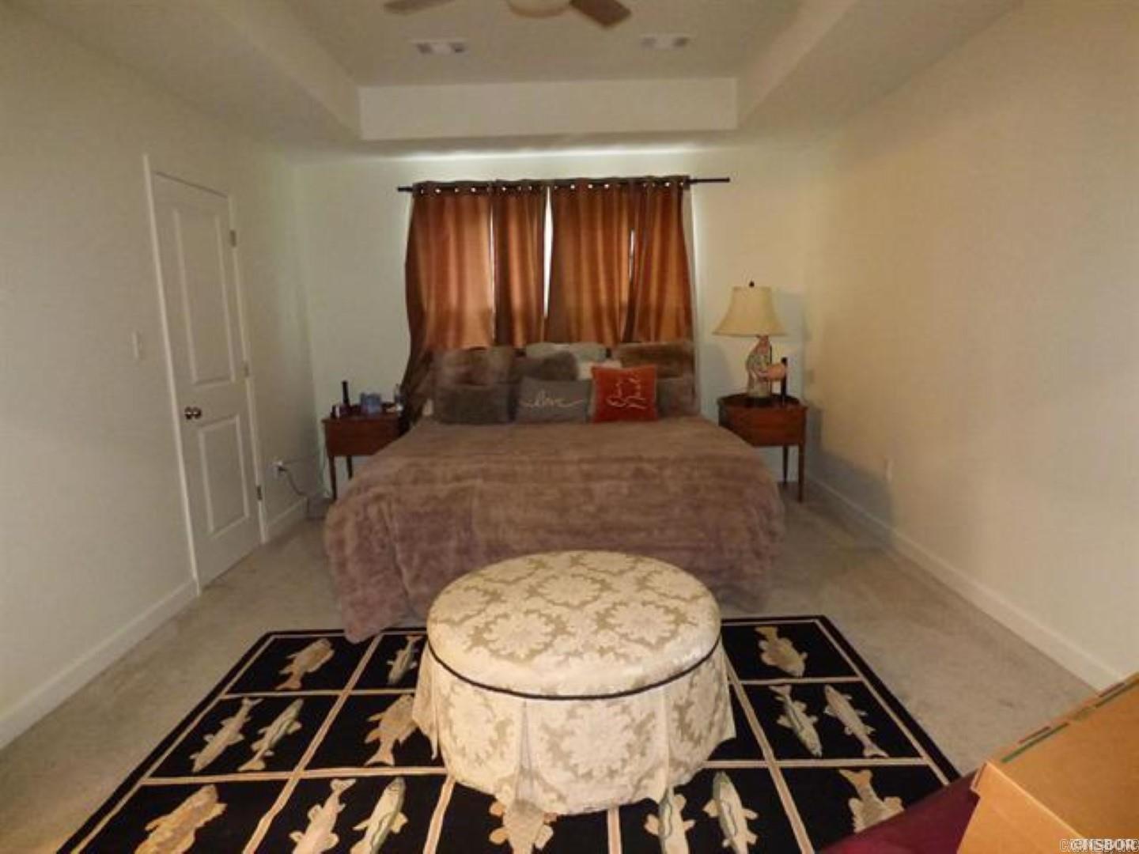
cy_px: 427
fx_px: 658
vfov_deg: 66.0
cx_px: 570
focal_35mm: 20
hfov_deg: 81.7
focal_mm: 3.58
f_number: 2.8
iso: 1600
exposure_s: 1/50
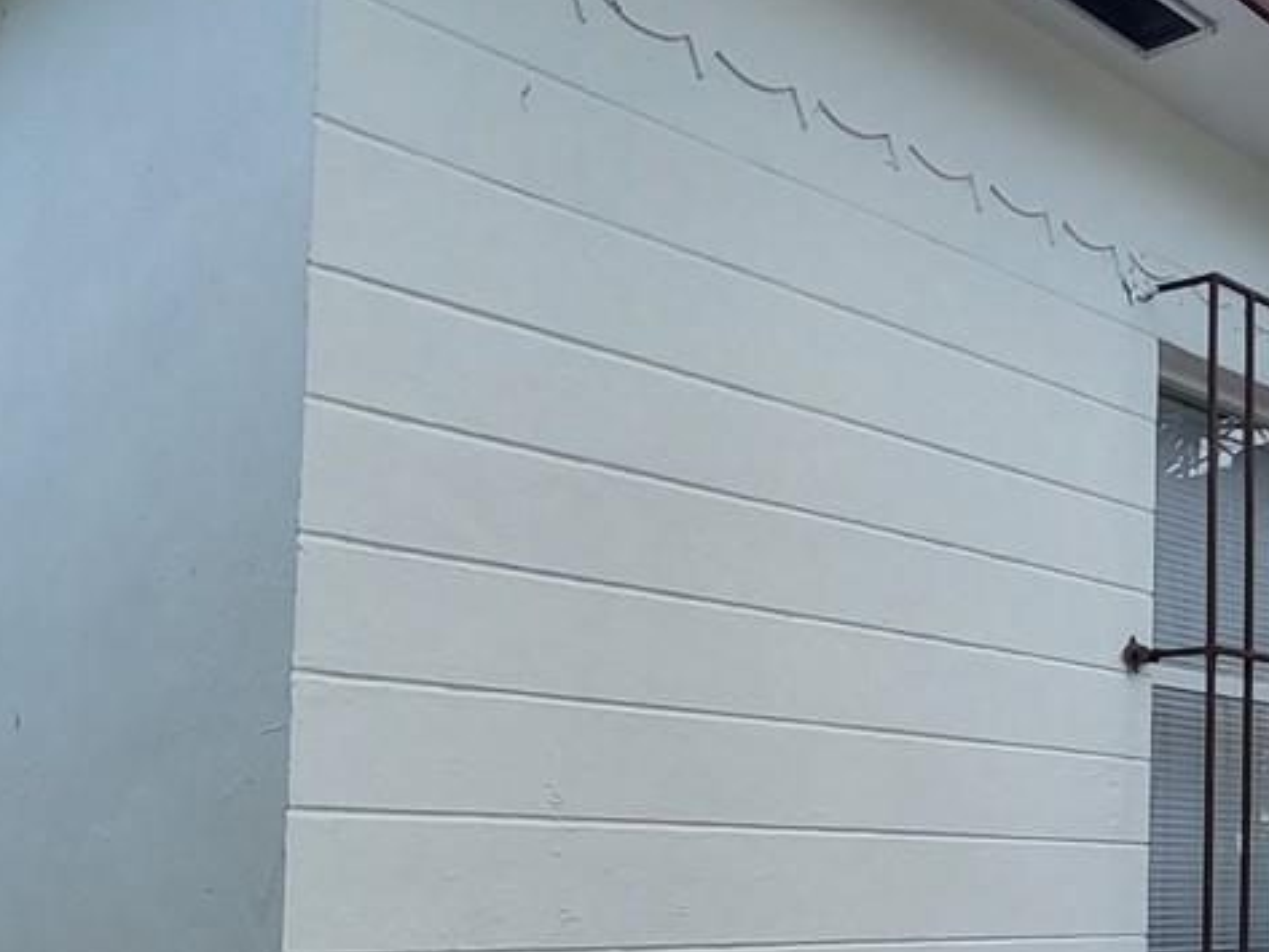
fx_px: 1613
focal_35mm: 44
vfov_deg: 32.2
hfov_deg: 41.9
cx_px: 926
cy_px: 735
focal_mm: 1.74
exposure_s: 1/568
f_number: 2.2
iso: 32
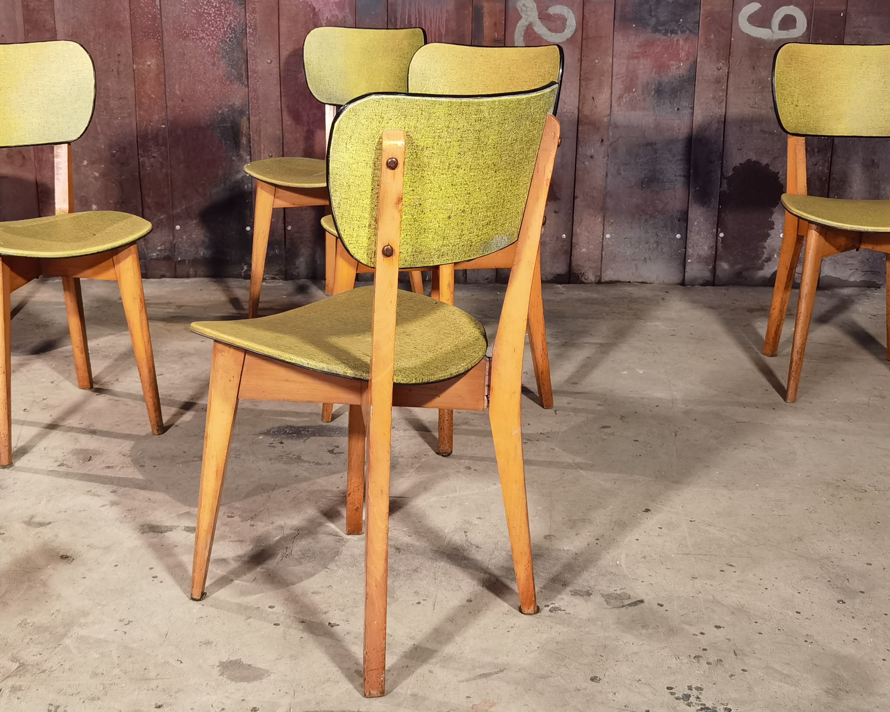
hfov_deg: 41.1
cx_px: 415
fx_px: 1185
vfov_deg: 33.4
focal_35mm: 45
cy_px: 362
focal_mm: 6.71
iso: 400
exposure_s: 1/33.3
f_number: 1.9
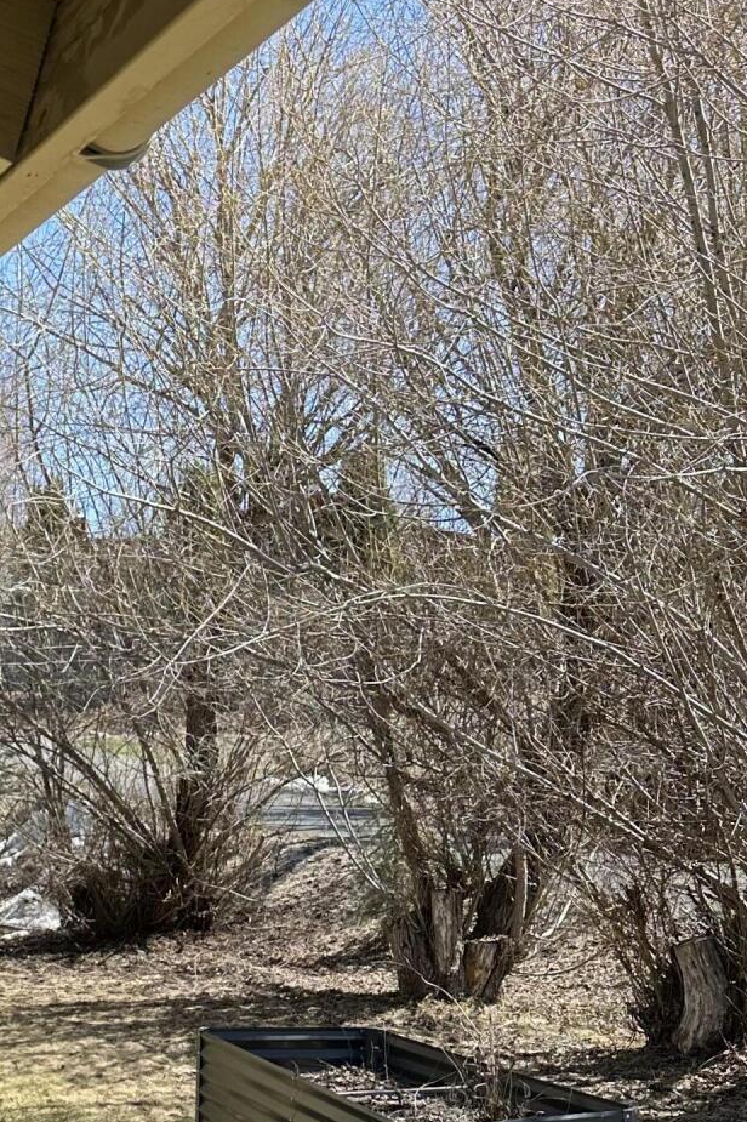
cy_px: 674
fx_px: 1682
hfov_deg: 23.1
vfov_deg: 36.7
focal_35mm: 54
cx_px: -139
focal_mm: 6.86
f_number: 1.78
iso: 80
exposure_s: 1/1374
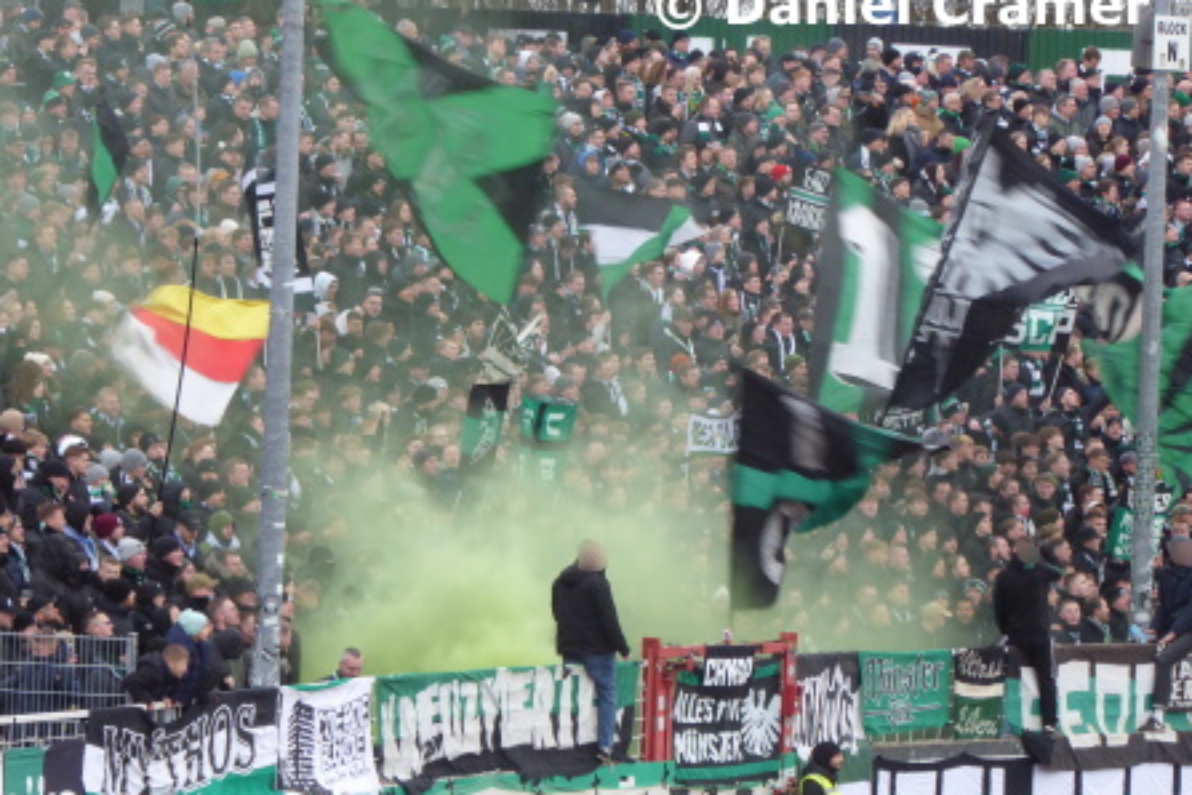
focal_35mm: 262
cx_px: 595
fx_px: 8674
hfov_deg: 7.9
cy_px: 427
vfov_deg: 5.2
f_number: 5.6
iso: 400
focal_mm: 44.8
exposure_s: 1/40
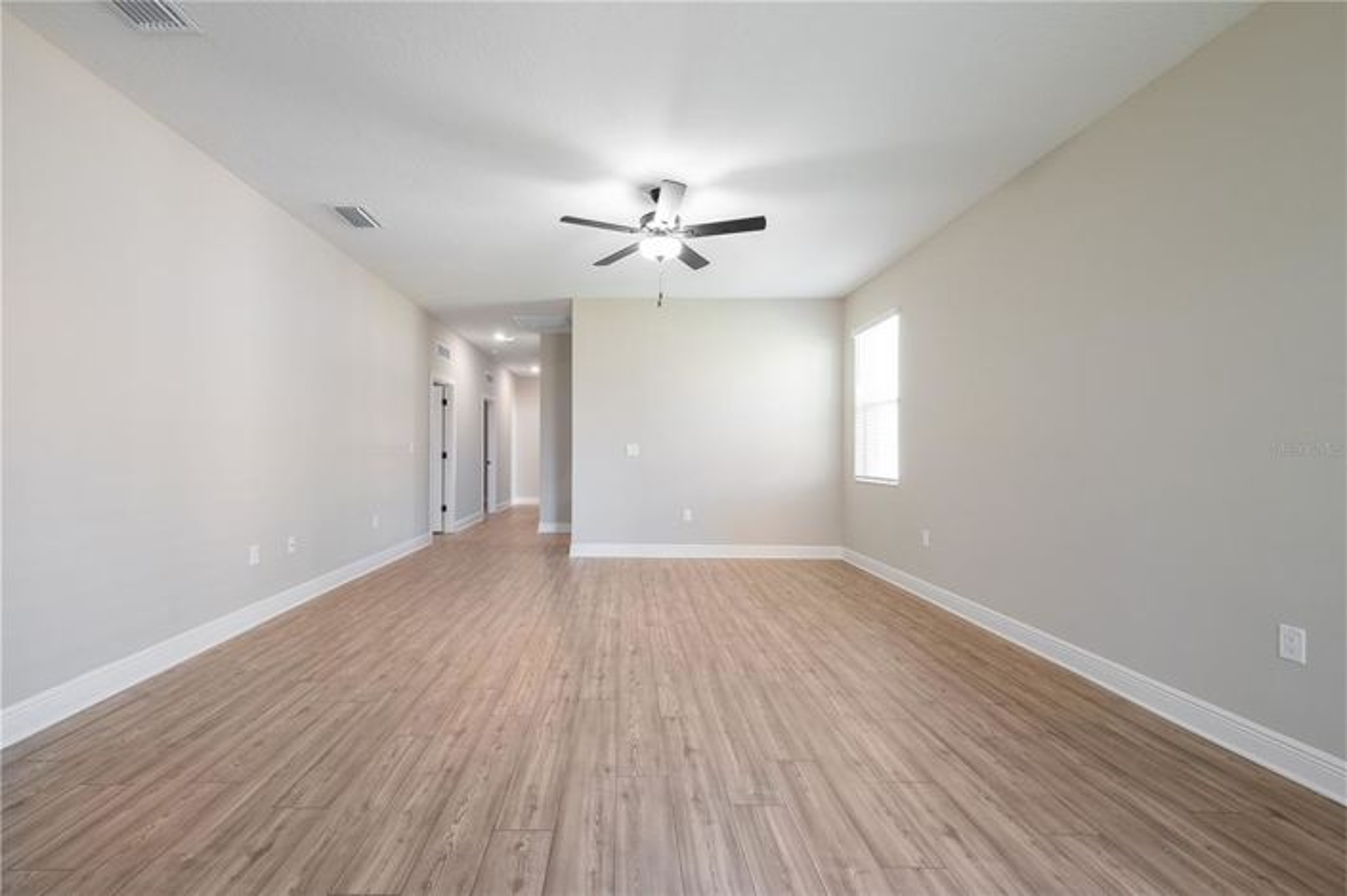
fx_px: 523
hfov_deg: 104.3
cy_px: 448
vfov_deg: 81.1
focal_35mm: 14
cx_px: 674
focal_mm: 14
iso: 320
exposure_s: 1/6
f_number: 9
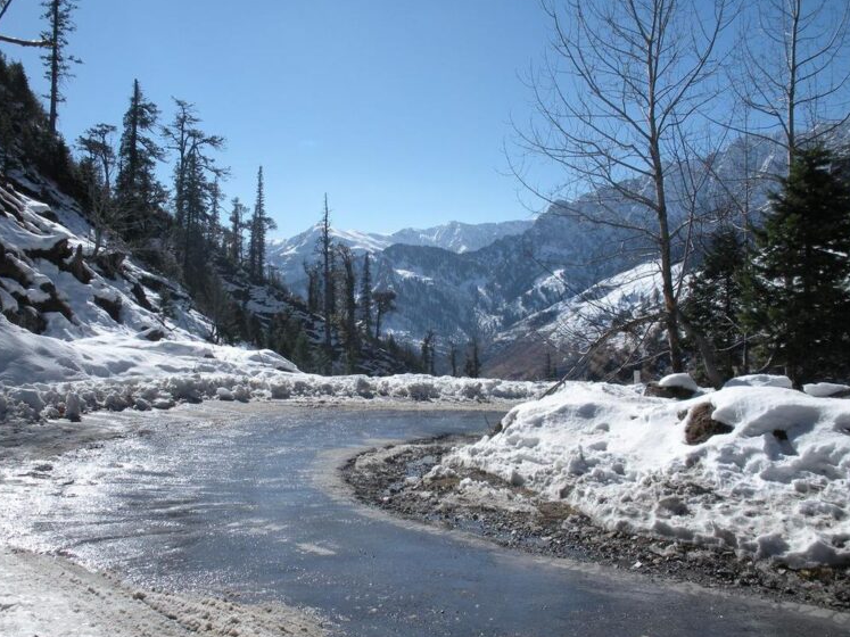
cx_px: 423
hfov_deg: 50.1
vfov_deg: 38.7
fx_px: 908
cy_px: 320
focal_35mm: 37
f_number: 5.6
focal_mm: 6.3
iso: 64
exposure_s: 1/406
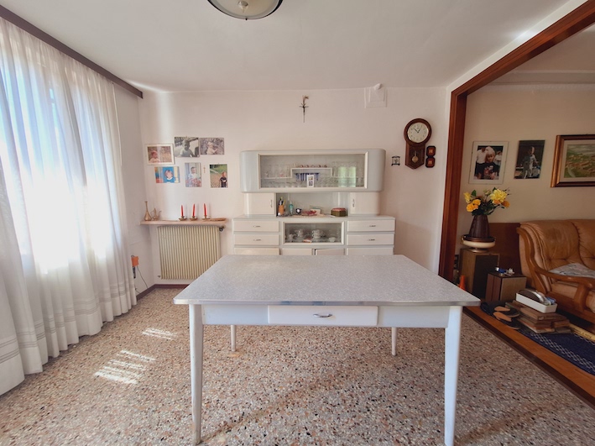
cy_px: 223
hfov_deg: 106.2
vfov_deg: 89.9
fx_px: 223
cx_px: 298
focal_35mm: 13
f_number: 2.2
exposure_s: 1/50
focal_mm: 1.74
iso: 64
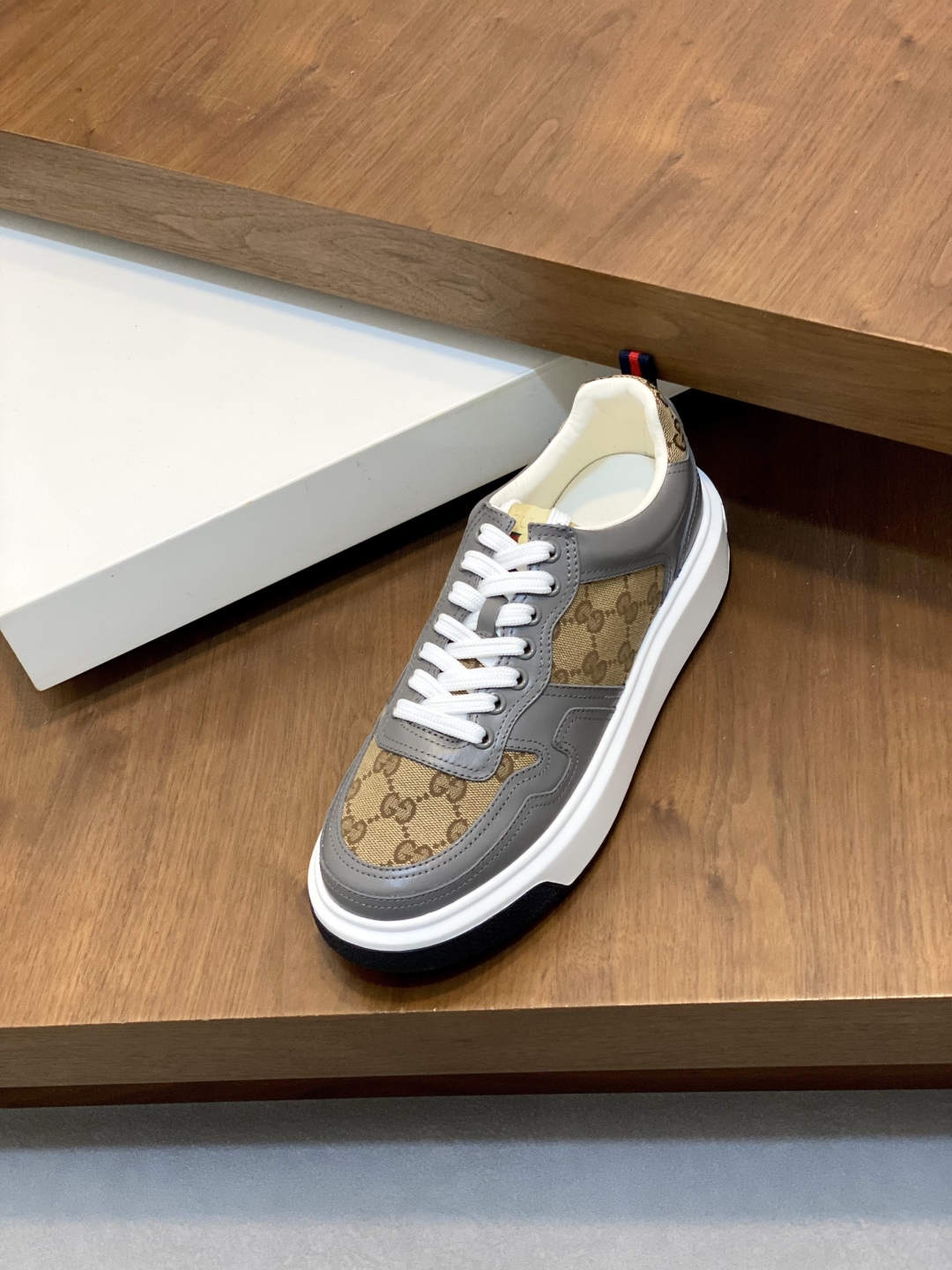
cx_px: 476
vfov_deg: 36.8
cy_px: 635
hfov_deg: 28.0
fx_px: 1907
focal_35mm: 52
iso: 50
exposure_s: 1/100
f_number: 2
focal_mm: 6
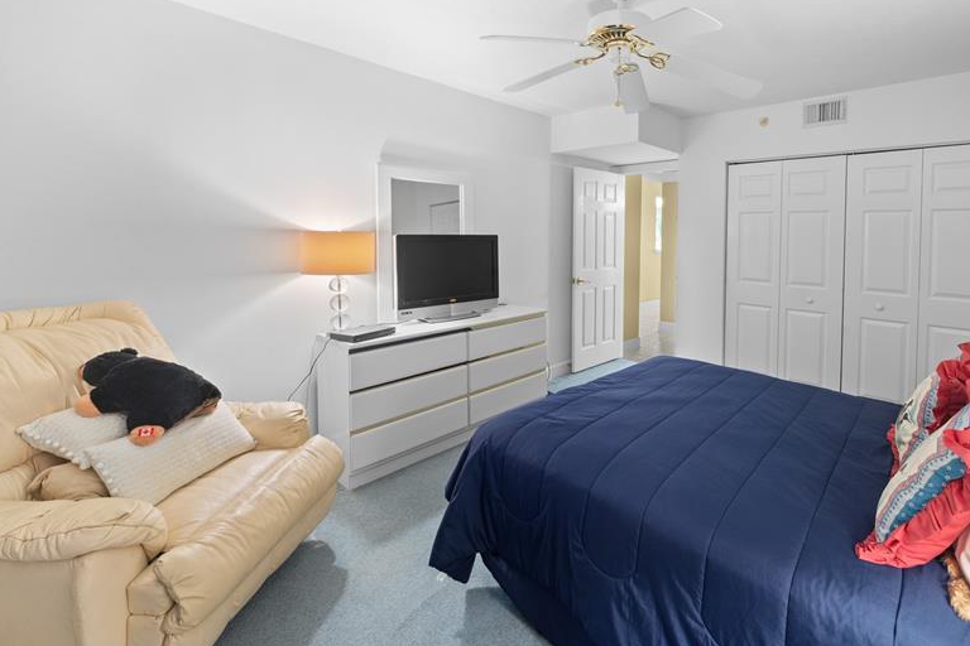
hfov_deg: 95.6
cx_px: 578
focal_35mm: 16
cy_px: 242
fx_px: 431
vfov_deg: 72.5
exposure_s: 30
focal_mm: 12
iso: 100
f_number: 9
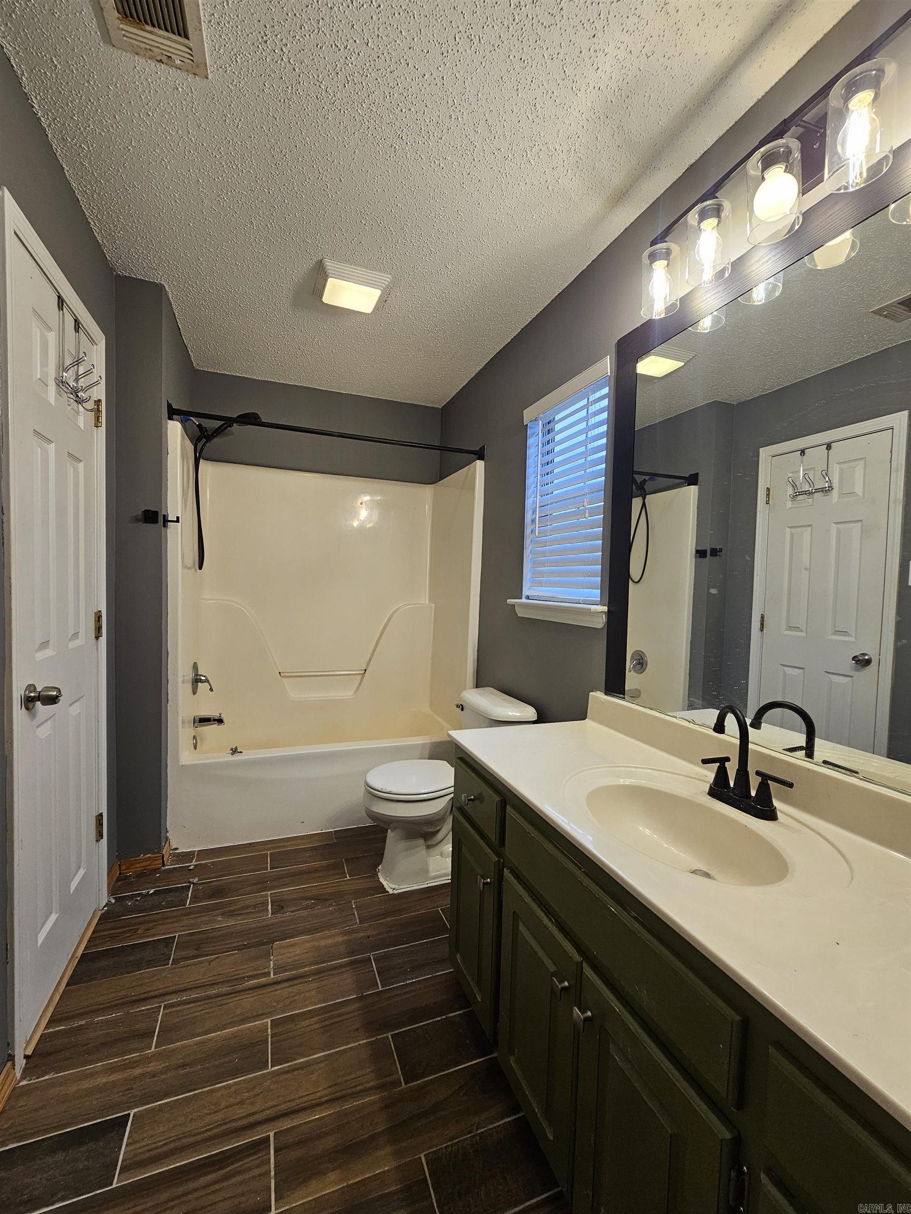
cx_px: 456
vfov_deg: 106.2
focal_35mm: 13
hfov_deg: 89.9
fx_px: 456
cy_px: 607
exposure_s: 1/60
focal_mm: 2.2
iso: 80
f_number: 2.2
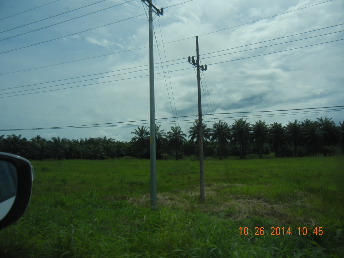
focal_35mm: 30
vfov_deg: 46.8
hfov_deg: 60.0
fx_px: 298
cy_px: 129
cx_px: 172
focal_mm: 5.4
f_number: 7
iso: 160
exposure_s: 1/1323
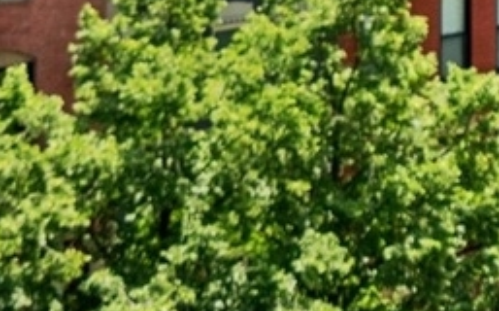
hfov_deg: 9.1
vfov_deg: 5.3
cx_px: 286
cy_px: -608
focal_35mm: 232
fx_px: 3152
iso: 200
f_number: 11
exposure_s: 1/125
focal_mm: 24
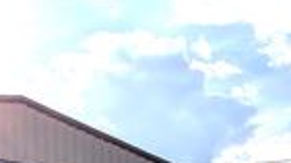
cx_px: -2
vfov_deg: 11.5
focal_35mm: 93
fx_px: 717
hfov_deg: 22.1
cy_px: 344
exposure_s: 1/7812
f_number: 1.7
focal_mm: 4.53
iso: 28
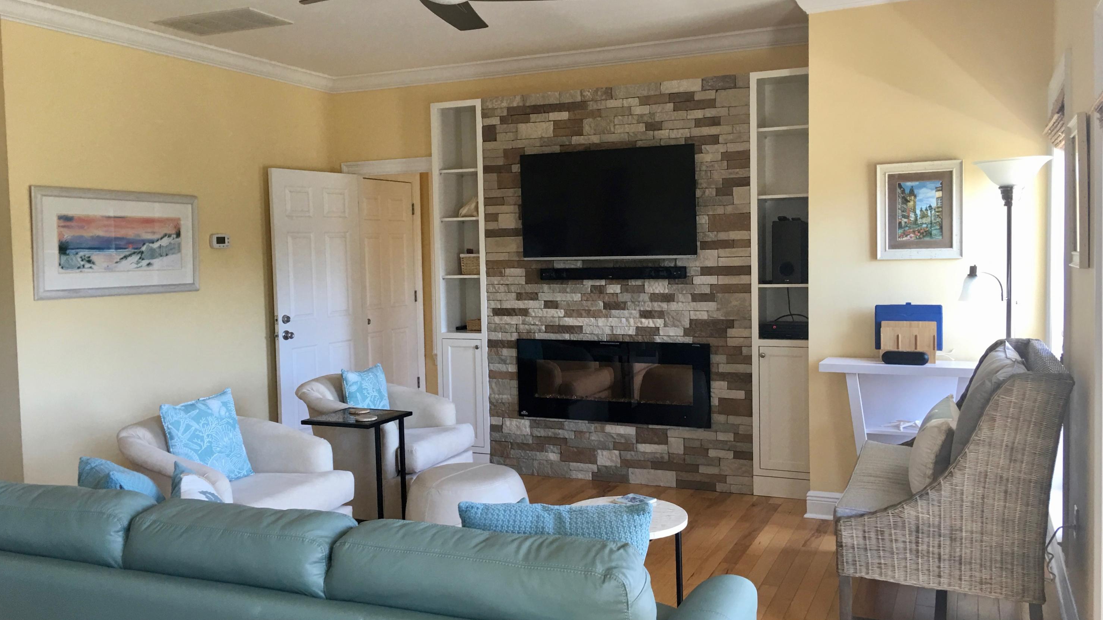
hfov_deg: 61.0
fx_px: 936
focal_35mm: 32
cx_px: 547
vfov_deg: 36.7
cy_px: 305
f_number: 2.2
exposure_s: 1/30
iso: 32
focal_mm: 4.15
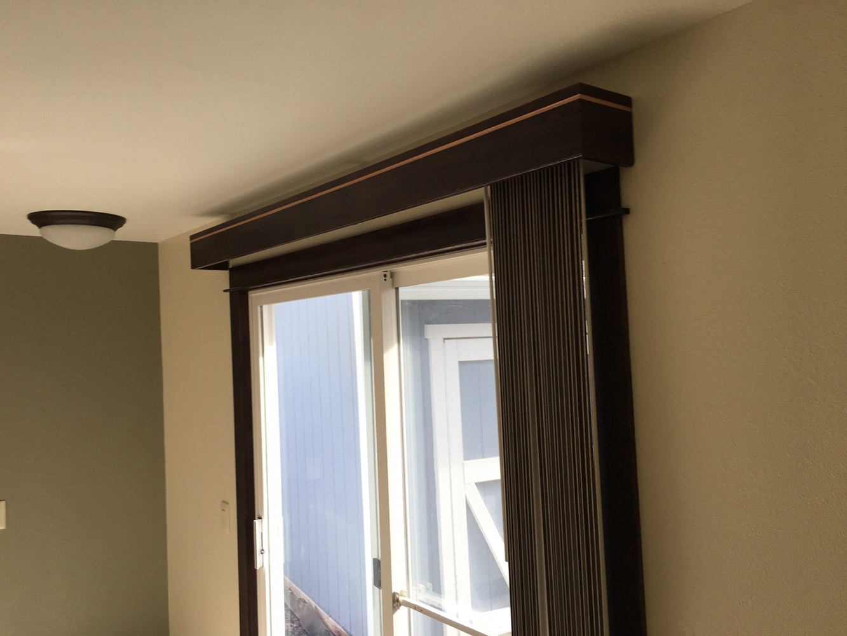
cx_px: 424
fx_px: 710
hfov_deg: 61.7
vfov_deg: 48.2
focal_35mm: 29
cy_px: 318
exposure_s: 1/120
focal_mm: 4.15
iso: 25
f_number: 2.2
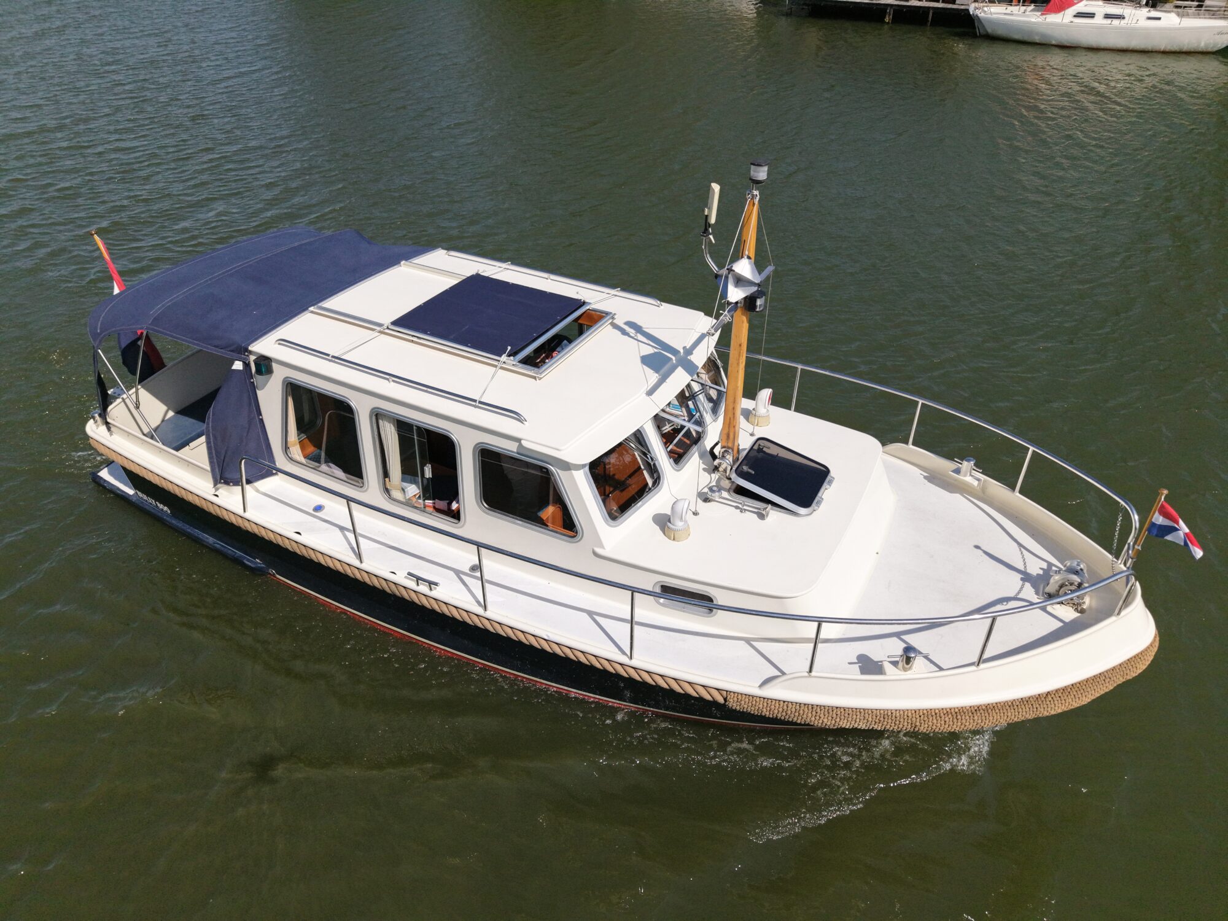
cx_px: 614
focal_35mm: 24
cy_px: 460
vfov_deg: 56.8
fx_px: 851
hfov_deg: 71.6
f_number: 1.8
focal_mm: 8.67
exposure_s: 1/640
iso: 740
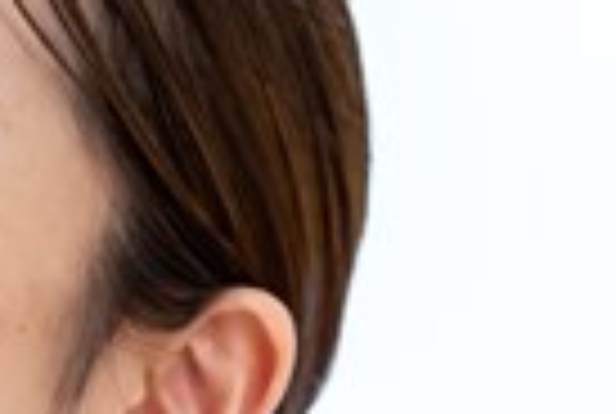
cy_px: 531
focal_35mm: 708
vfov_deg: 2.0
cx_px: 328
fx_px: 12141
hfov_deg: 2.9
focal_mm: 135
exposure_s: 1/160
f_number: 2.2
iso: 800
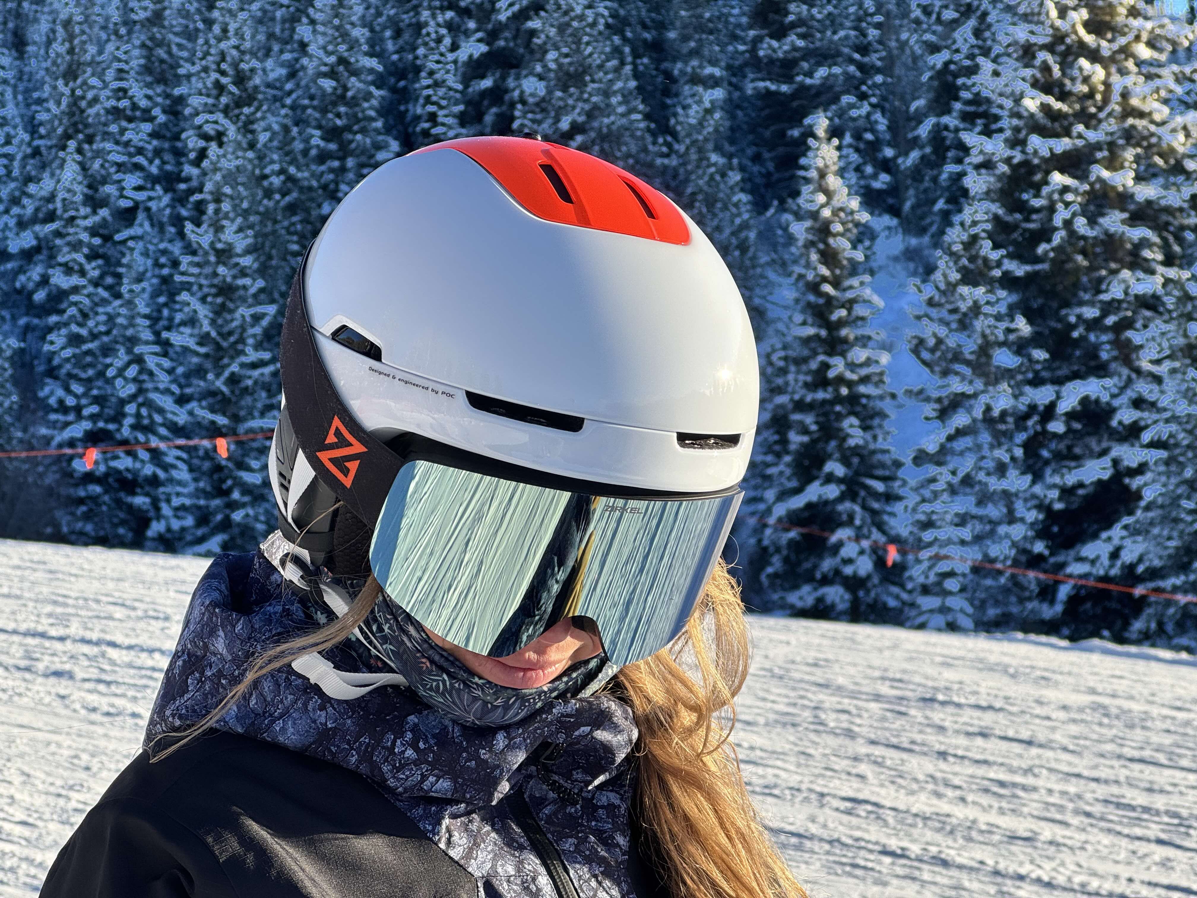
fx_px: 2663
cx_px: 598
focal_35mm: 77
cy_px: 449
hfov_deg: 25.3
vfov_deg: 19.1
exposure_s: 1/356
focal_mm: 9
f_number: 2.8
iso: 25
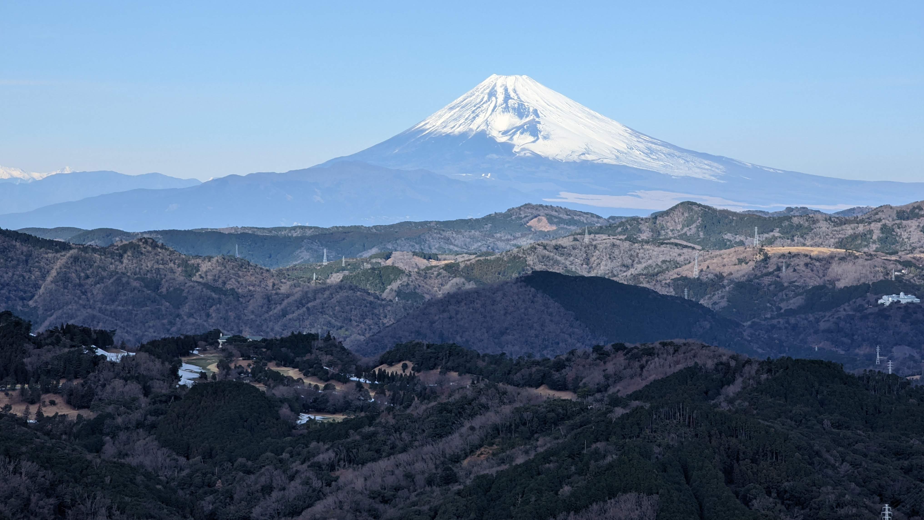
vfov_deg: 10.6
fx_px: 2793
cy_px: 173
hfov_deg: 18.8
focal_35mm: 114
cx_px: 460
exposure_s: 1/491
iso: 37
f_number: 3.5
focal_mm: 19
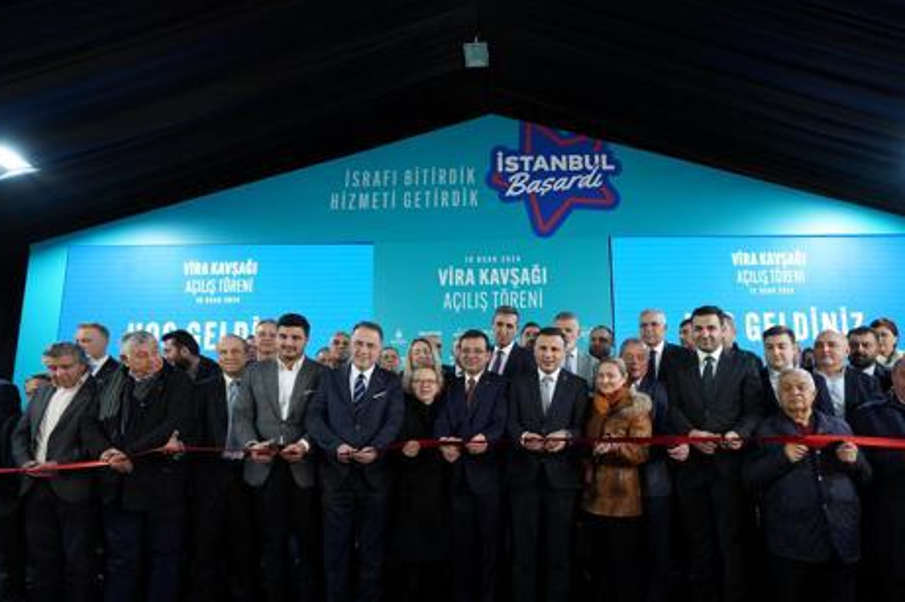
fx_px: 503
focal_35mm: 20
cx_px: 512
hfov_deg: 83.6
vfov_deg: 61.2
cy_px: 371
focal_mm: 16
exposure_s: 1/200
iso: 1600
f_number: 3.5
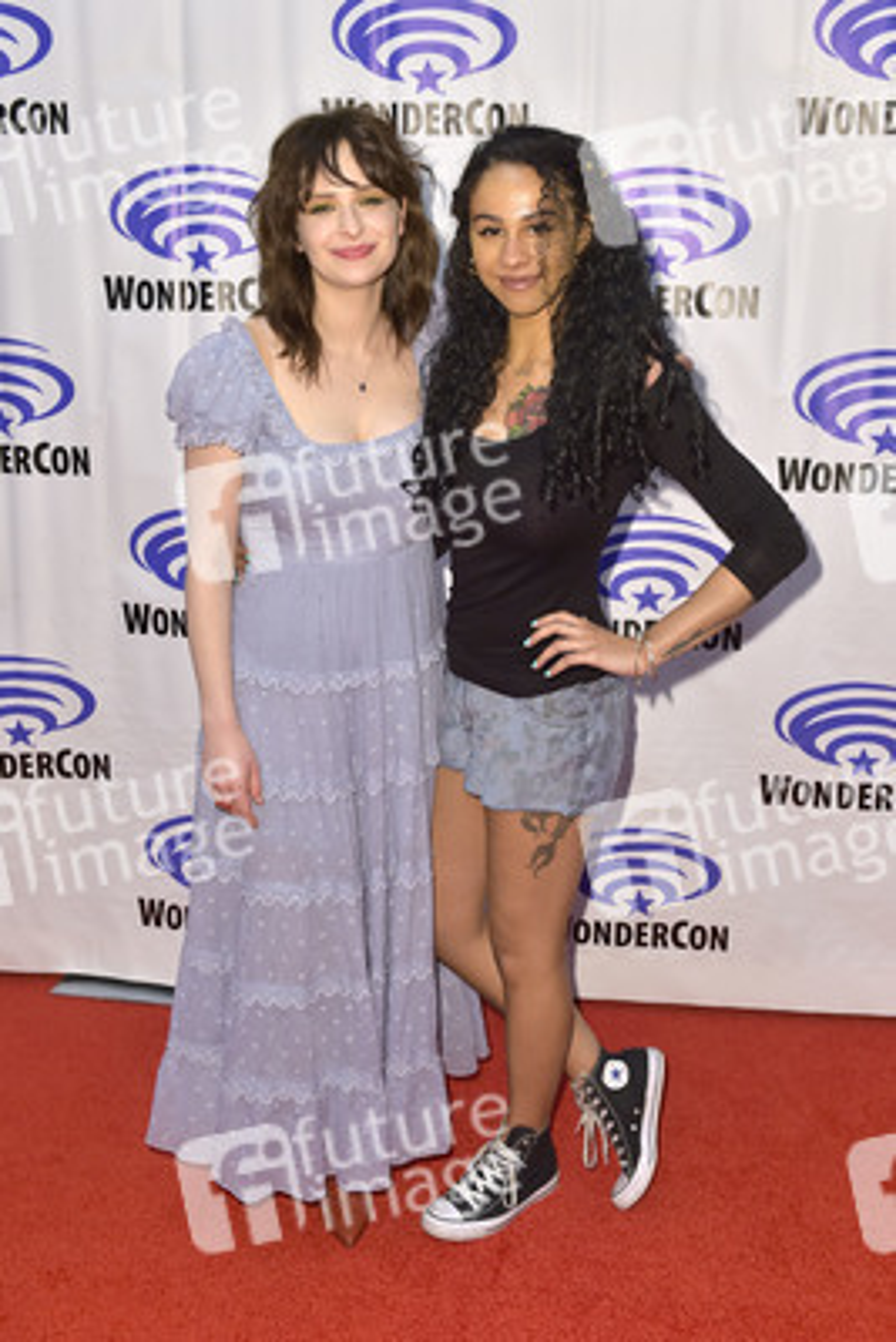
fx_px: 1268
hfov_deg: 38.9
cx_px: 448
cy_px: 671
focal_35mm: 34
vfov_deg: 55.8
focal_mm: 34
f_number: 4.5
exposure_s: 1/250
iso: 320
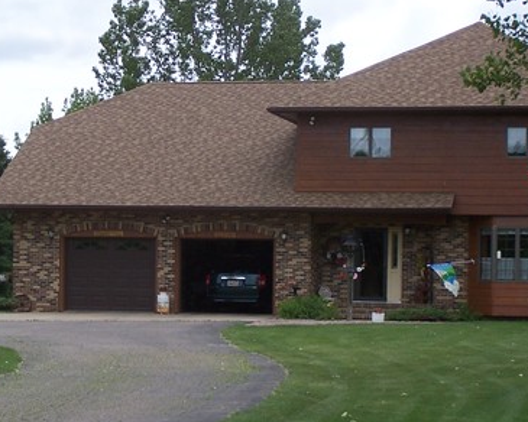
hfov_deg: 14.5
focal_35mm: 133
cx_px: 179
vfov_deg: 11.6
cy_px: 166
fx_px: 2078
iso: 80
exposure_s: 1/1000
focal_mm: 11.5
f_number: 3.2
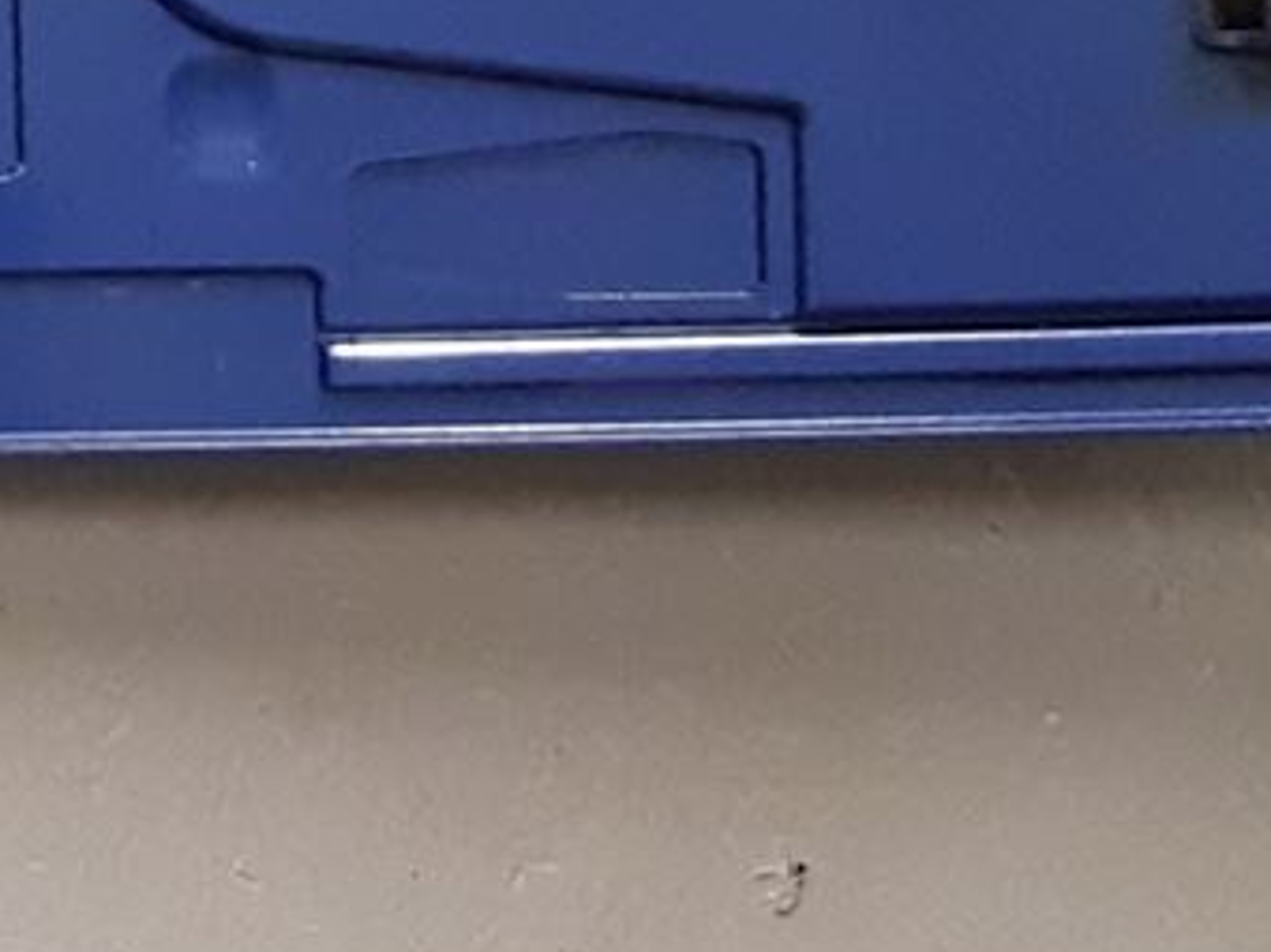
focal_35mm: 157
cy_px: -498
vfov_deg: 9.2
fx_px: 5763
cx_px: -1331
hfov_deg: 11.3
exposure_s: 1/60
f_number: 1.7
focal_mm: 3.93
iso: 320
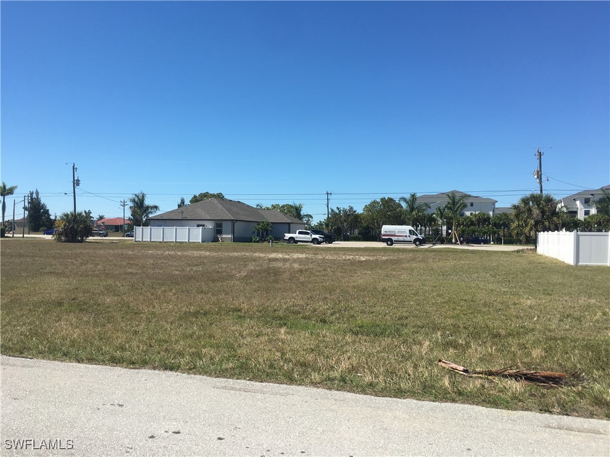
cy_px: 228
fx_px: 511
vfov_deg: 48.2
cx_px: 305
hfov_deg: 61.7
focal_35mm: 29
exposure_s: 1/1832
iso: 25
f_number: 2.2
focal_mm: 4.15
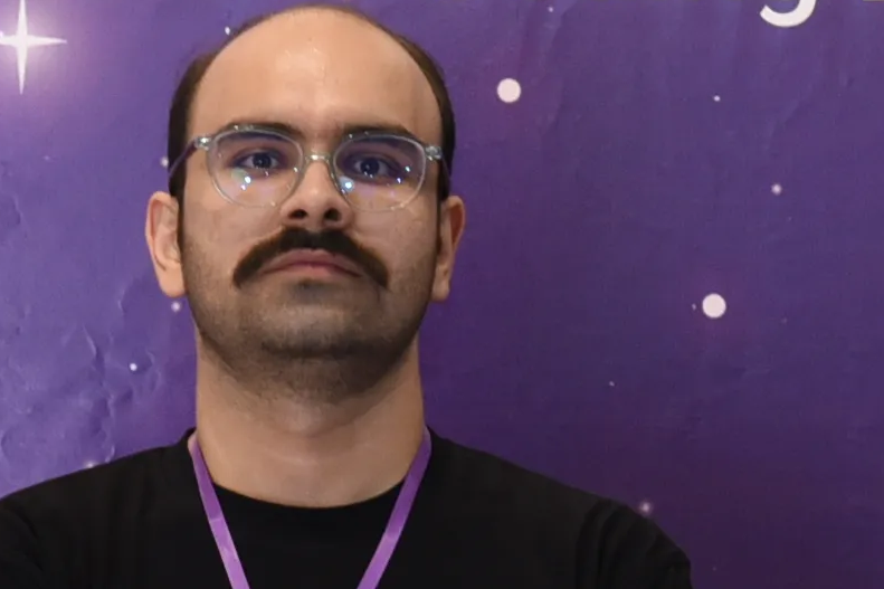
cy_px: 307
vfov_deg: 4.2
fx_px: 8126
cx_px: 319
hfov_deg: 6.2
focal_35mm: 331
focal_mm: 58
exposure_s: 1/100
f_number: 6.3
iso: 1250
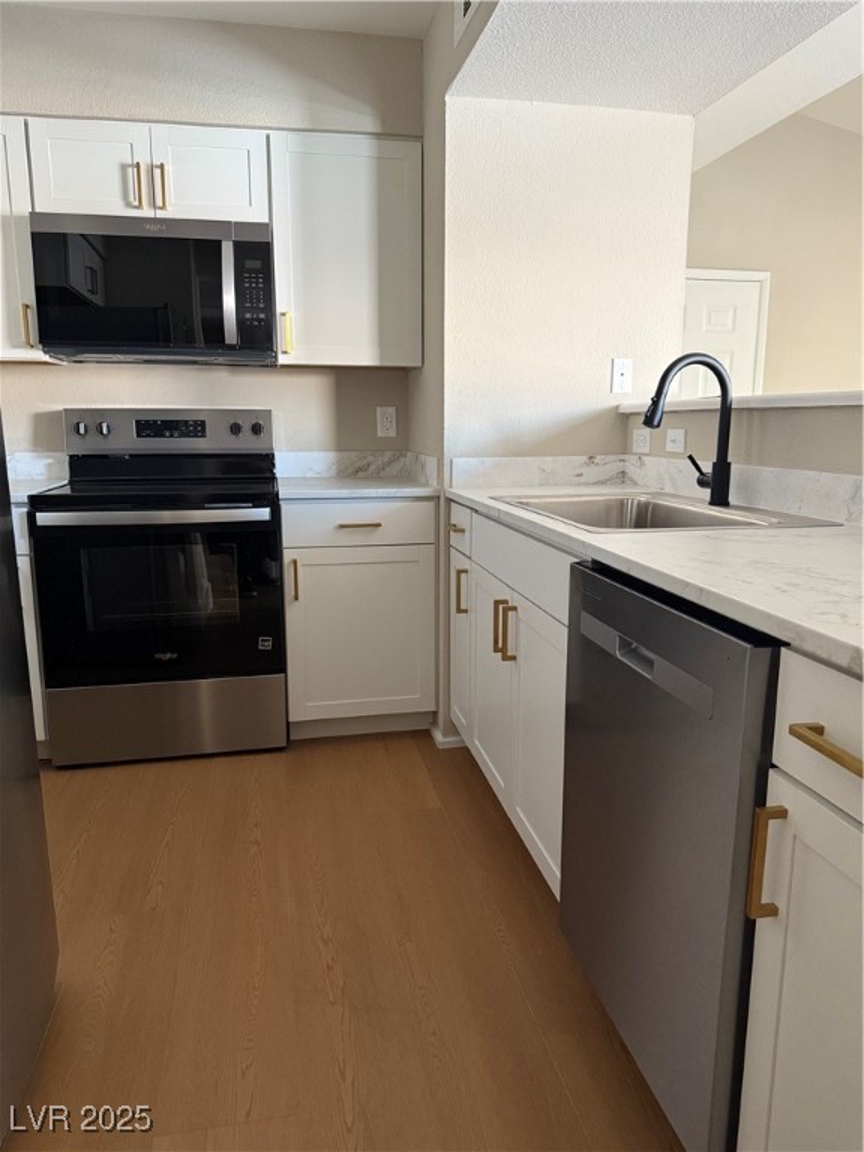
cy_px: 576
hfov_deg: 56.8
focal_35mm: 24
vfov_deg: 71.6
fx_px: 799
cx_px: 432
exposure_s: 1/60
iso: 400
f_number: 1.78
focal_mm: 6.76
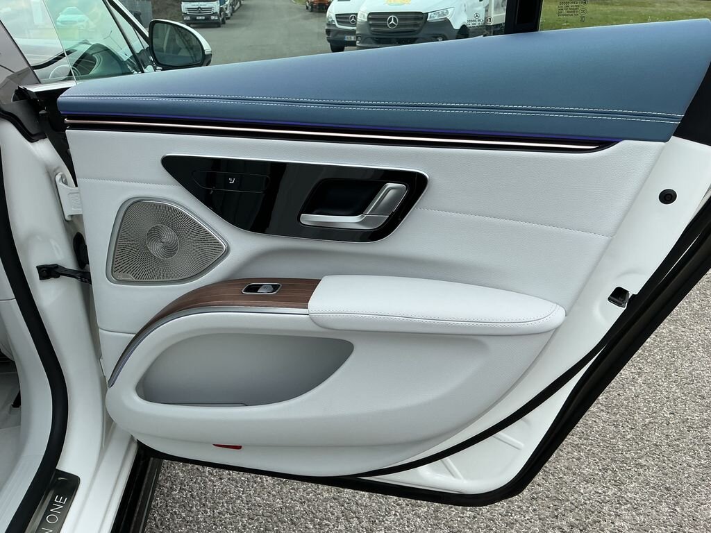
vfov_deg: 48.2
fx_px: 596
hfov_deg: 61.7
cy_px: 266
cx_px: 356
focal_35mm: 29
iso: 25
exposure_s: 1/469
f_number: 1.8
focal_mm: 3
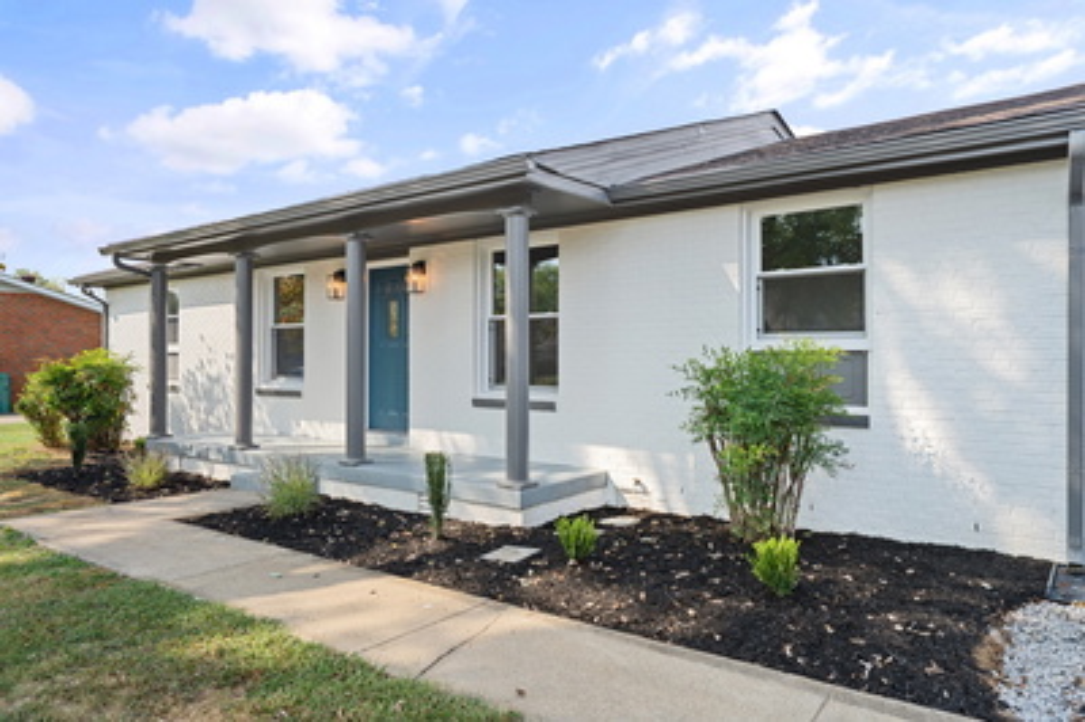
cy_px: 361
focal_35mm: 24
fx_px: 723
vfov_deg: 53.1
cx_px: 542
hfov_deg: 73.8
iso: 250
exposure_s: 1/60
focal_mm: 24
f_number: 9
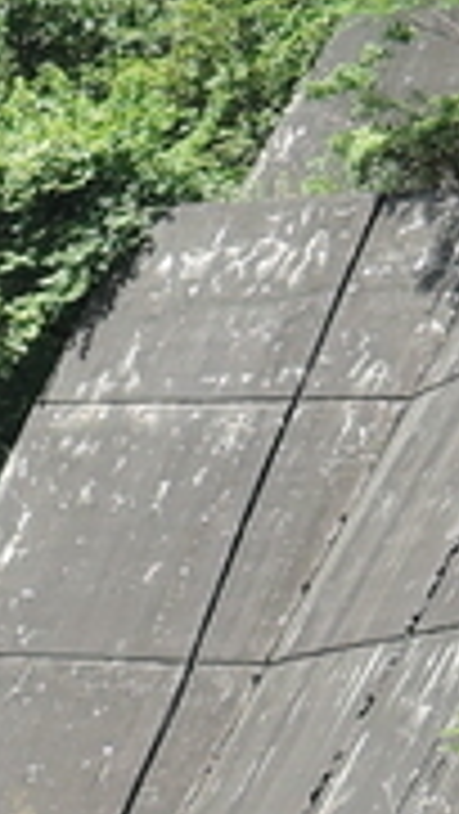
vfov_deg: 8.5
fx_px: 5467
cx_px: -189
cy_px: 310
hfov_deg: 4.8
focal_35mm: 253
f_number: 3.2
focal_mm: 7.5
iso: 80
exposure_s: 1/400
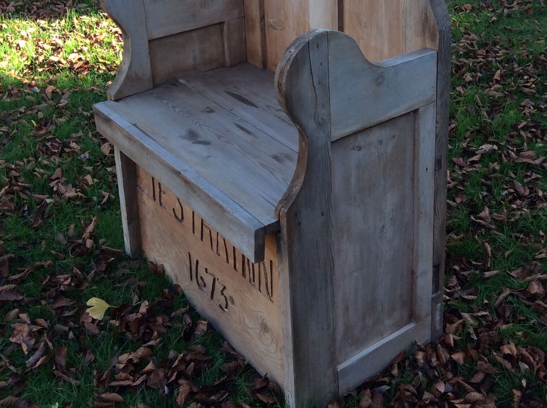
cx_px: 324
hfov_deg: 34.9
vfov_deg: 26.0
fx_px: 868
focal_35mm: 55
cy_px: 78
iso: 32
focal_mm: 3.3
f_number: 2.4
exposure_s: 1/122
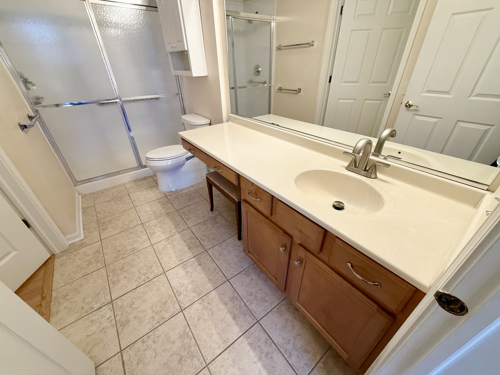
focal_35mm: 14
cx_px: 250
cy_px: 188
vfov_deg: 85.7
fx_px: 202
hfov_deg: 102.1
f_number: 2.2
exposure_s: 1/120
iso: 250
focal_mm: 2.22
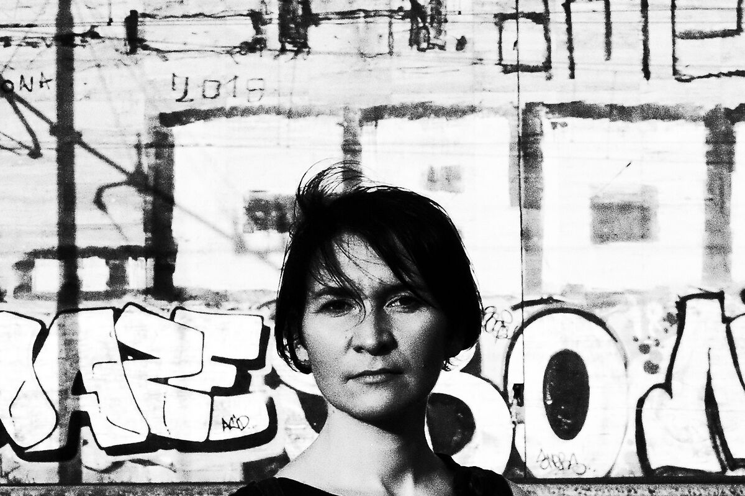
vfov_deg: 14.5
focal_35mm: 94
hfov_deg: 21.4
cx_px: 592
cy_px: 343
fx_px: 1944
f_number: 8
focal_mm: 18.3
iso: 2000
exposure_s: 1/4000
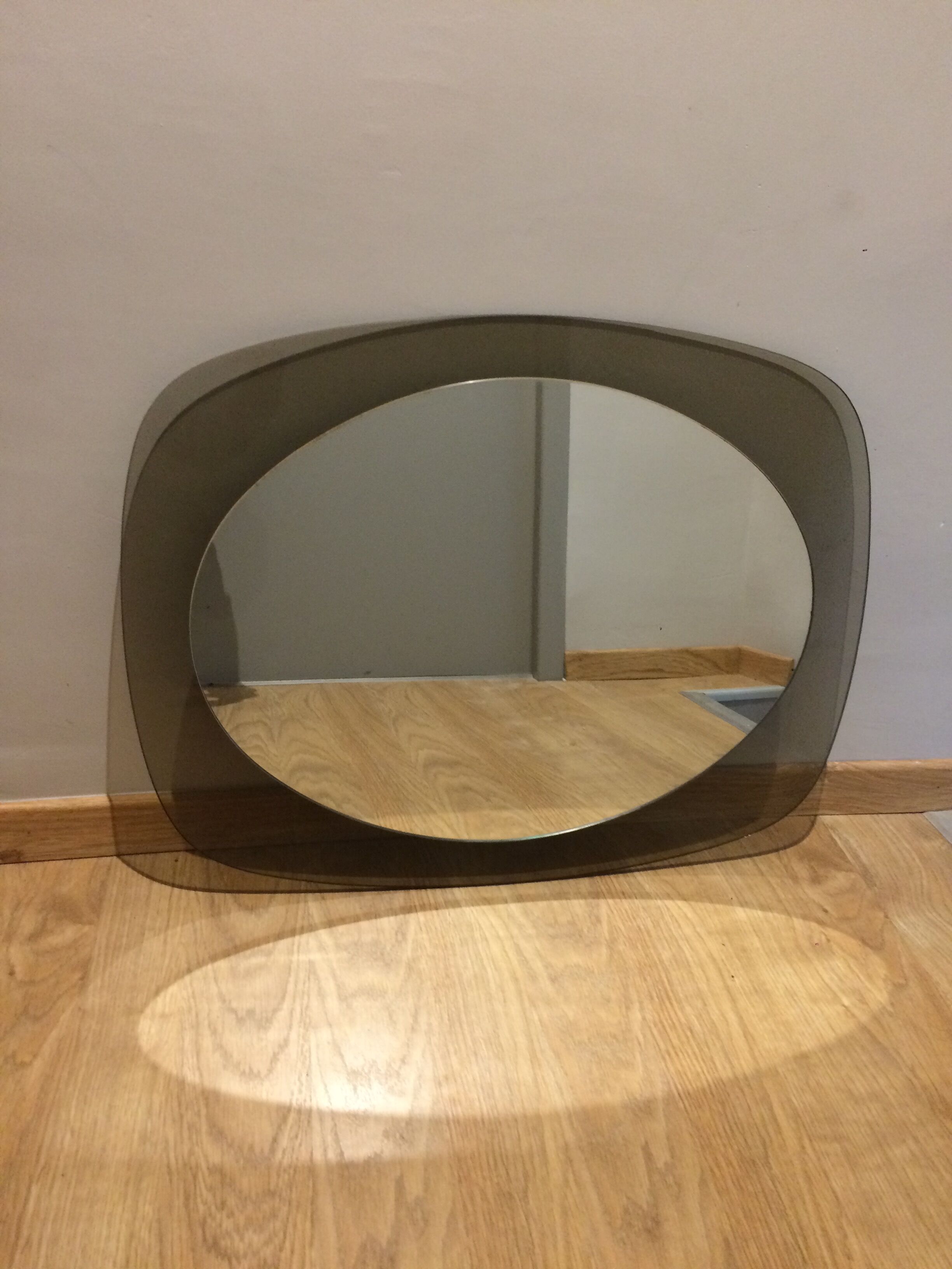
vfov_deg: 61.7
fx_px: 1063
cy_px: 634
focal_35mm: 29
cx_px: 476
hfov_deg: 48.2
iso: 250
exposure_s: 1/20
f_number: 2.2
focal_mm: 4.15
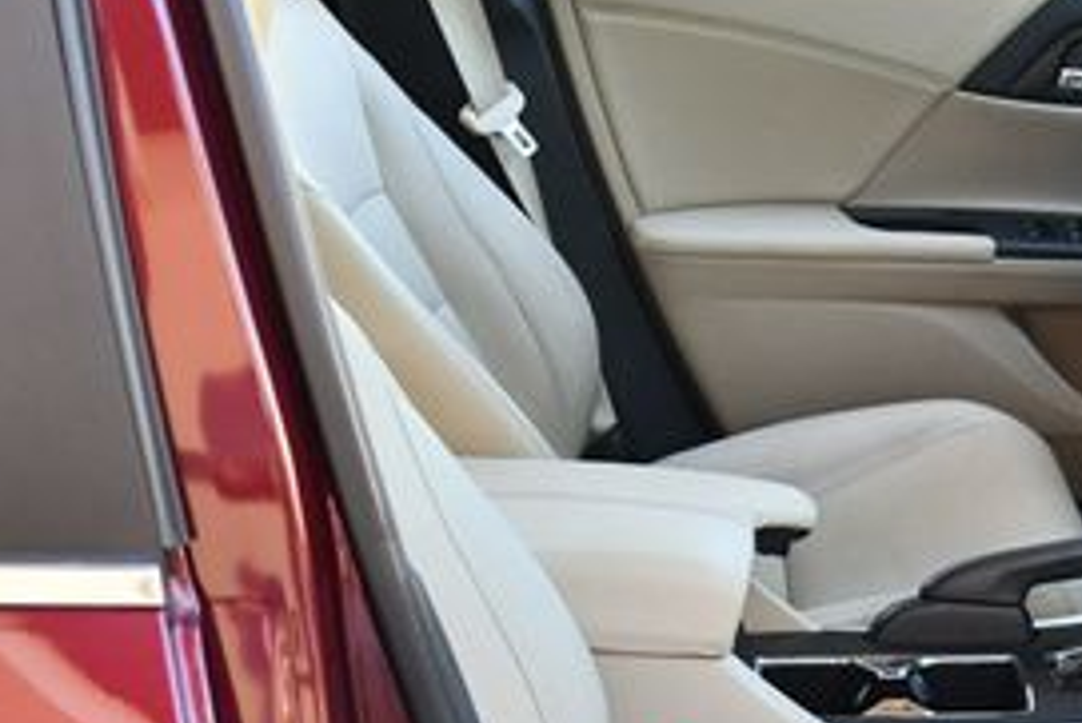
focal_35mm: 85
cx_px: 1146
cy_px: 671
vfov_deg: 15.9
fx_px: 2556
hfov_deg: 22.7
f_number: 3.5
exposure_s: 1/250
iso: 800
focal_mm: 18
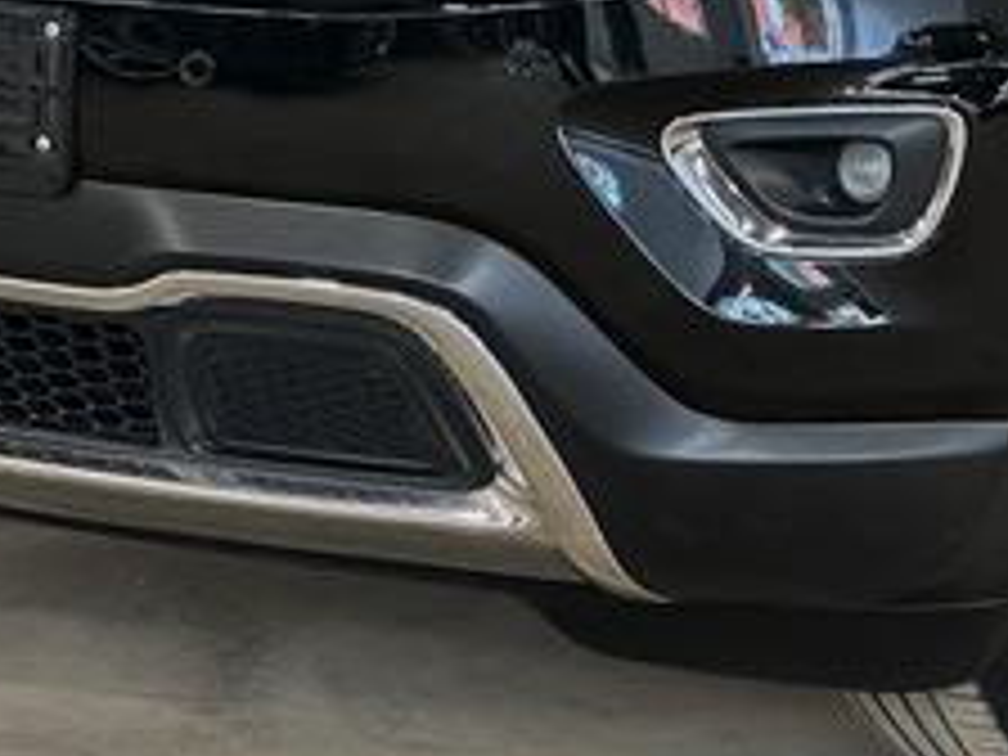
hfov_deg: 9.6
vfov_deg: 7.2
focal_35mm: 206
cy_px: -94
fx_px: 5999
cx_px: 414
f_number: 2.8
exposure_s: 1/39
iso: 640
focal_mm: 9
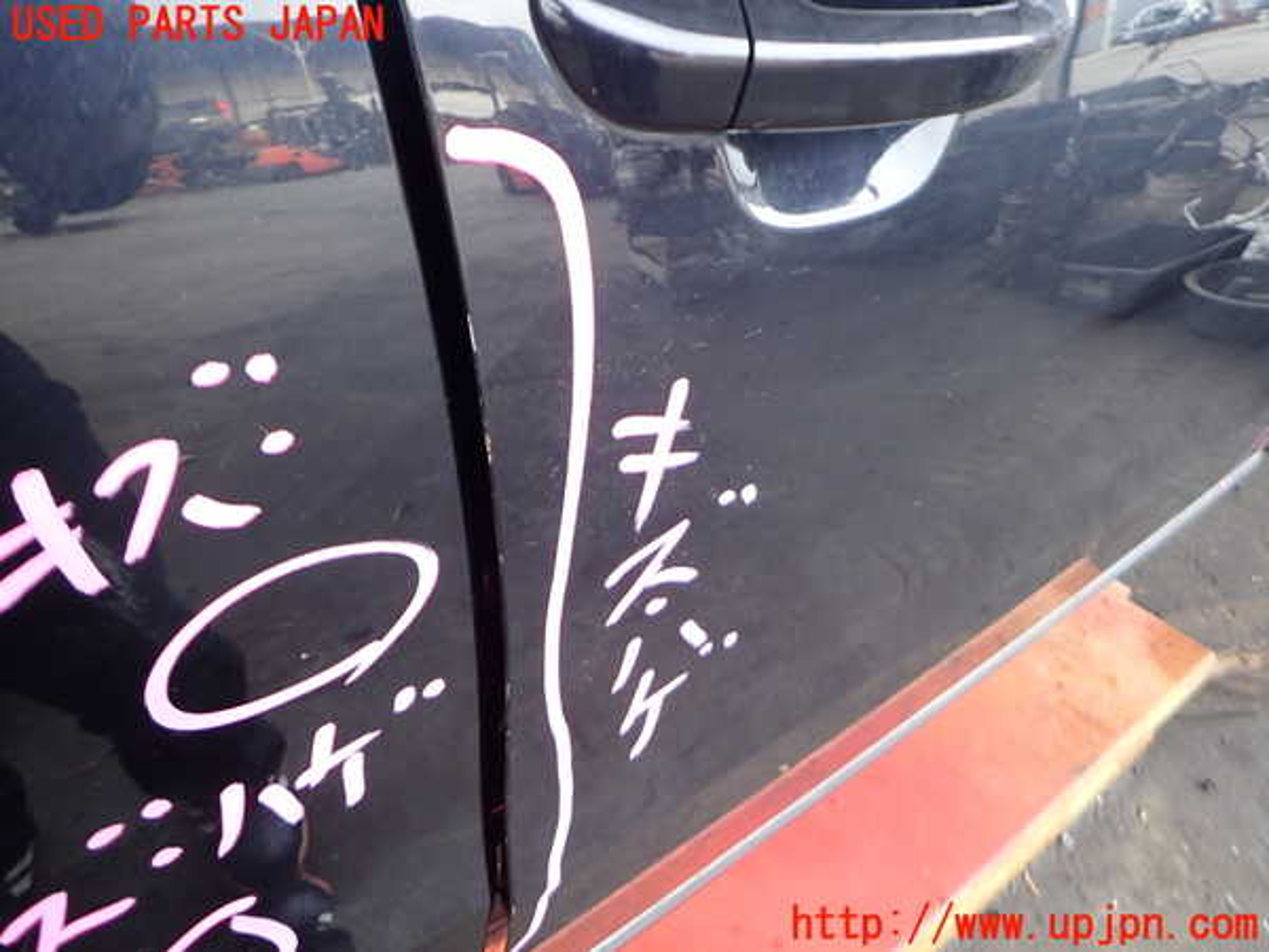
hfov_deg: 69.4
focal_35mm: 25
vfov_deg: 54.9
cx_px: 634
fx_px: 916
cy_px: 476
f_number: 2
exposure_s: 1/50
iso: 200
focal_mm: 4.5
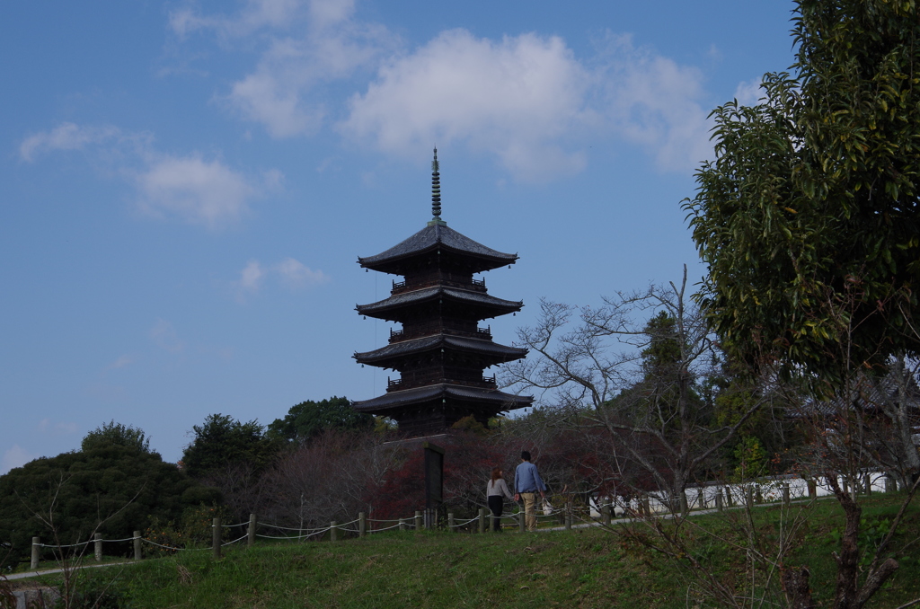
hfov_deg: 33.5
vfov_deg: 22.5
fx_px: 1530
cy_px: 304
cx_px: 460
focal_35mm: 60
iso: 100
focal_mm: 40
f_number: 9
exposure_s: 1/320
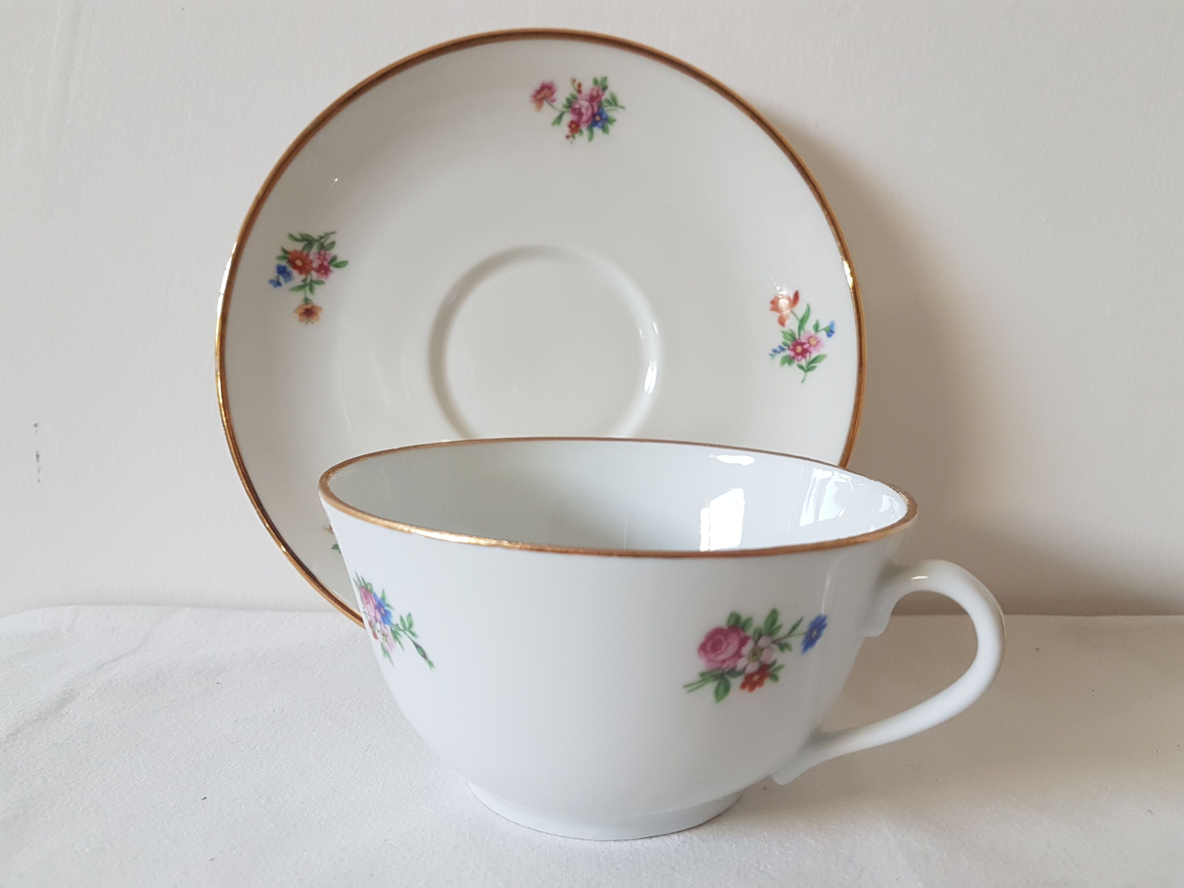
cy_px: 444
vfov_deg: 53.1
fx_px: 889
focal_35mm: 26
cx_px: 592
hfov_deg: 67.3
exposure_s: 1/50
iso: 160
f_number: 1.7
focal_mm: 4.2
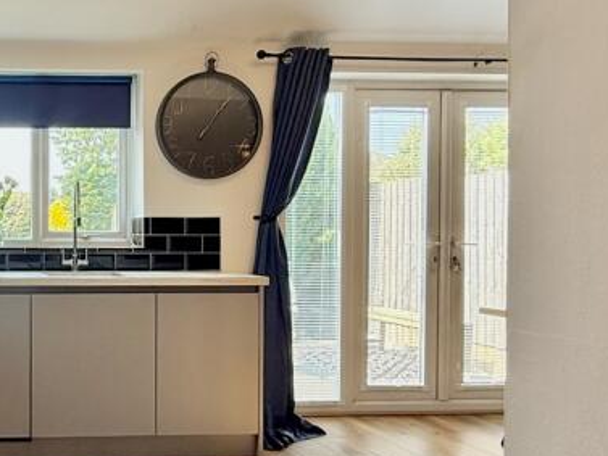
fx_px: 668
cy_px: 243
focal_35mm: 38
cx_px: -3
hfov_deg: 42.2
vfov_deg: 37.7
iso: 64
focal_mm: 2.22
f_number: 2.2
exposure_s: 1/99
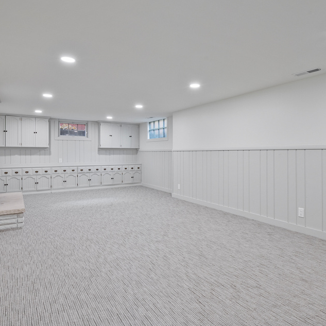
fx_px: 234
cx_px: 174
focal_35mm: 22
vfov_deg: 69.6
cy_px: 155
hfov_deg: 69.5
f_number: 8
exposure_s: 1/13
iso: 1250
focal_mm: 16
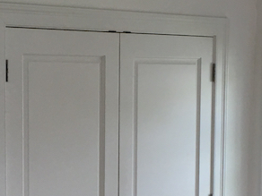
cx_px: 89
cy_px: 186
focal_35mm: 119
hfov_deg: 16.5
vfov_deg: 12.3
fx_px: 901
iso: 25
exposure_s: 1/40
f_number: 2.2
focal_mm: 4.15
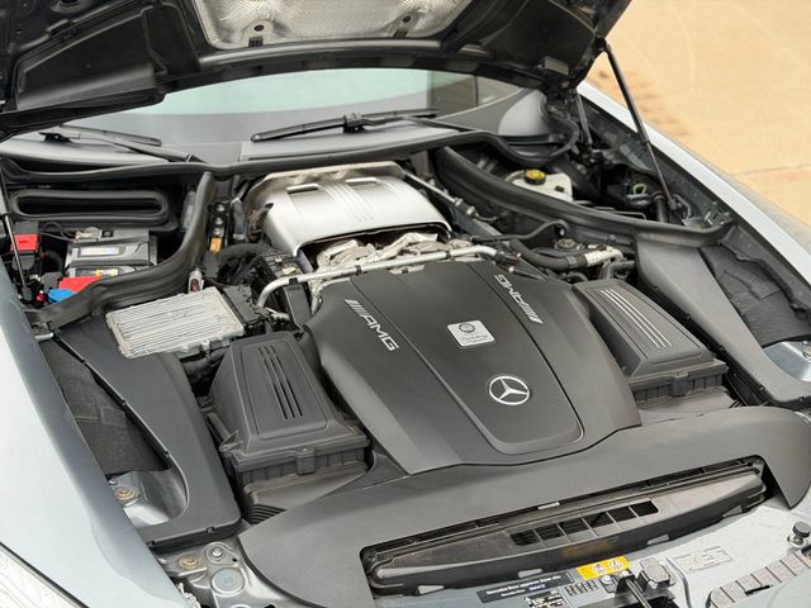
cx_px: 406
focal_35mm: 48
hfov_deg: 39.7
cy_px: 304
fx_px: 1125
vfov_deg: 30.3
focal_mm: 6.76
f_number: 1.78
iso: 100
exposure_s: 1/778
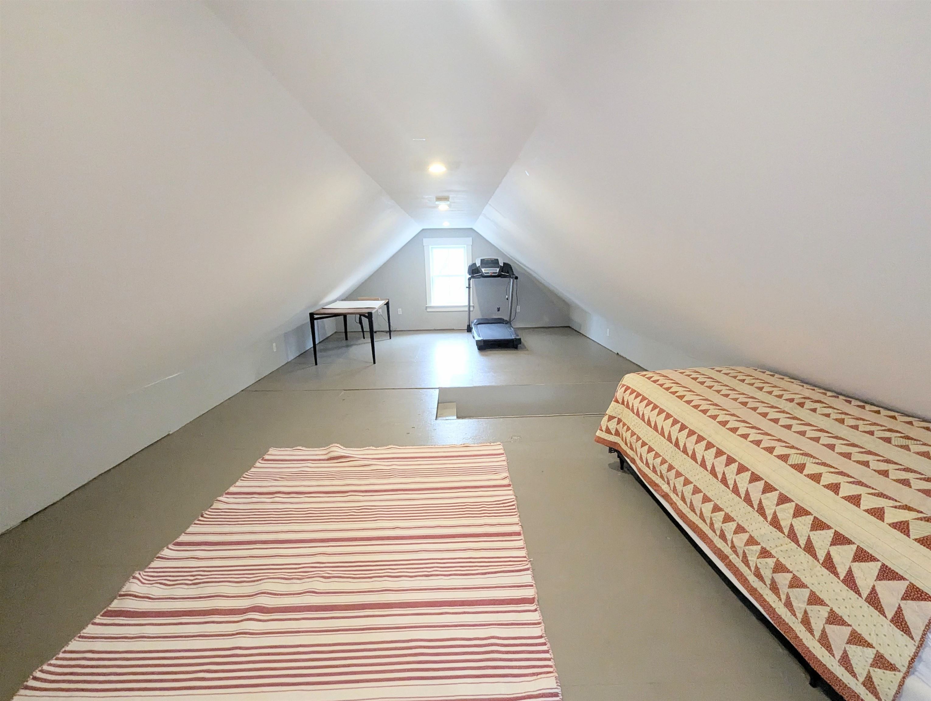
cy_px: 350
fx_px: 350
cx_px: 466
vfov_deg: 90.1
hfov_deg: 106.1
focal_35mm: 13
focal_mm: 1.95
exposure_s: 1/120
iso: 1087
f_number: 2.2
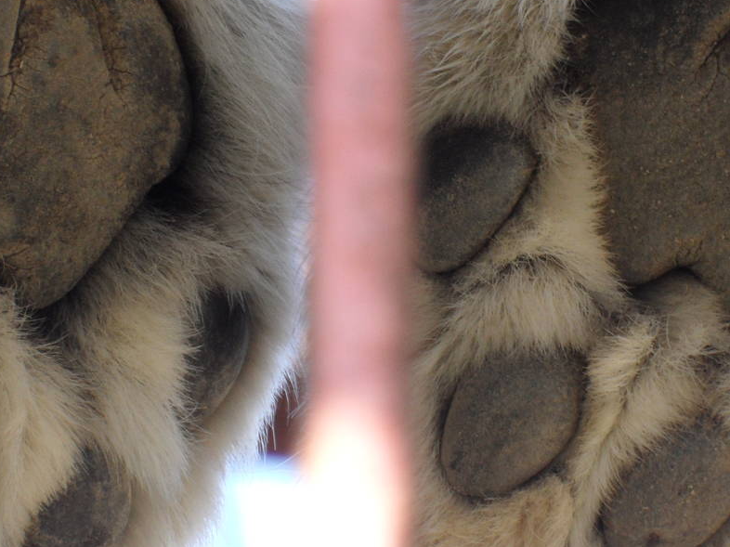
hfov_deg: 2.7
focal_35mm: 733
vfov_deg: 2.0
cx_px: 374
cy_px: 187
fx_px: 15453
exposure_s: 1/45
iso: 100
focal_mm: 58.5
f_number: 5.8
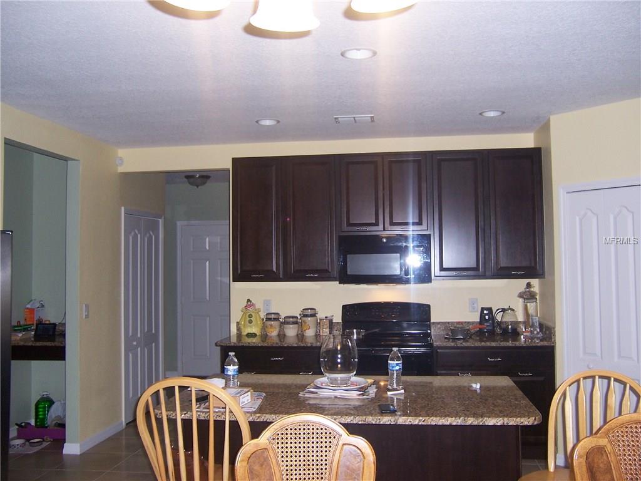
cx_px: 320
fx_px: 611
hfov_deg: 55.4
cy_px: 240
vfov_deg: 42.9
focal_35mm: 33
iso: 140
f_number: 2.8
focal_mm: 5.5
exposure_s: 1/60
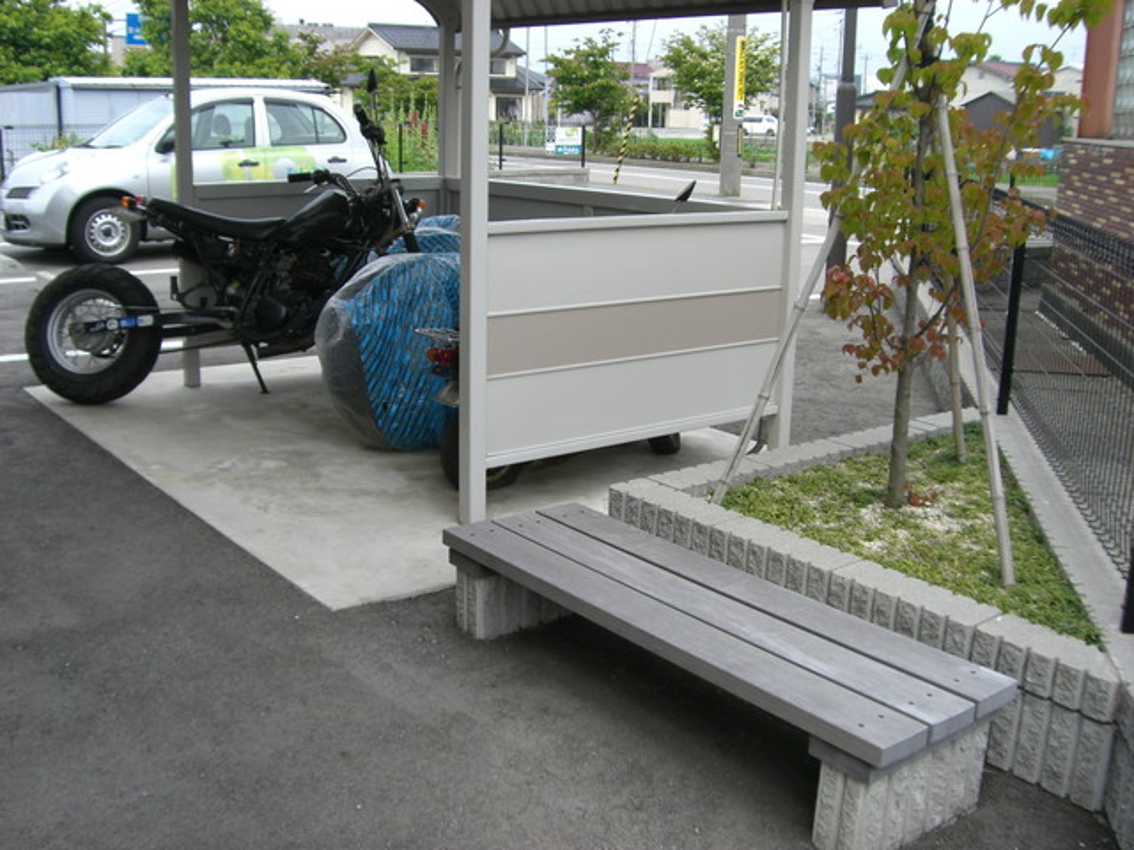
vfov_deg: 37.7
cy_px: 425
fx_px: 1245
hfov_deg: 49.0
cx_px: 567
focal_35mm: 38
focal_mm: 6.2
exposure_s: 1/200
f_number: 4.3
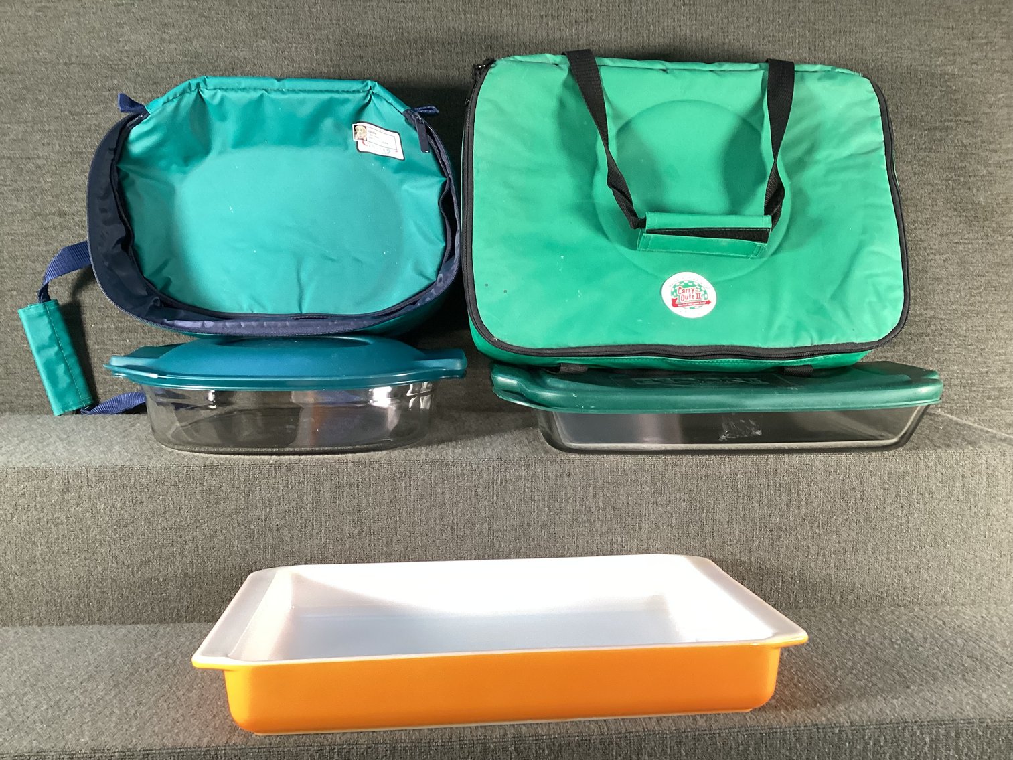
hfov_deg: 58.3
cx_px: 506
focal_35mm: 31
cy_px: 380
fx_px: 907
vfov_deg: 45.4
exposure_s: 1/60
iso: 160
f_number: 2.4
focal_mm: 3.3
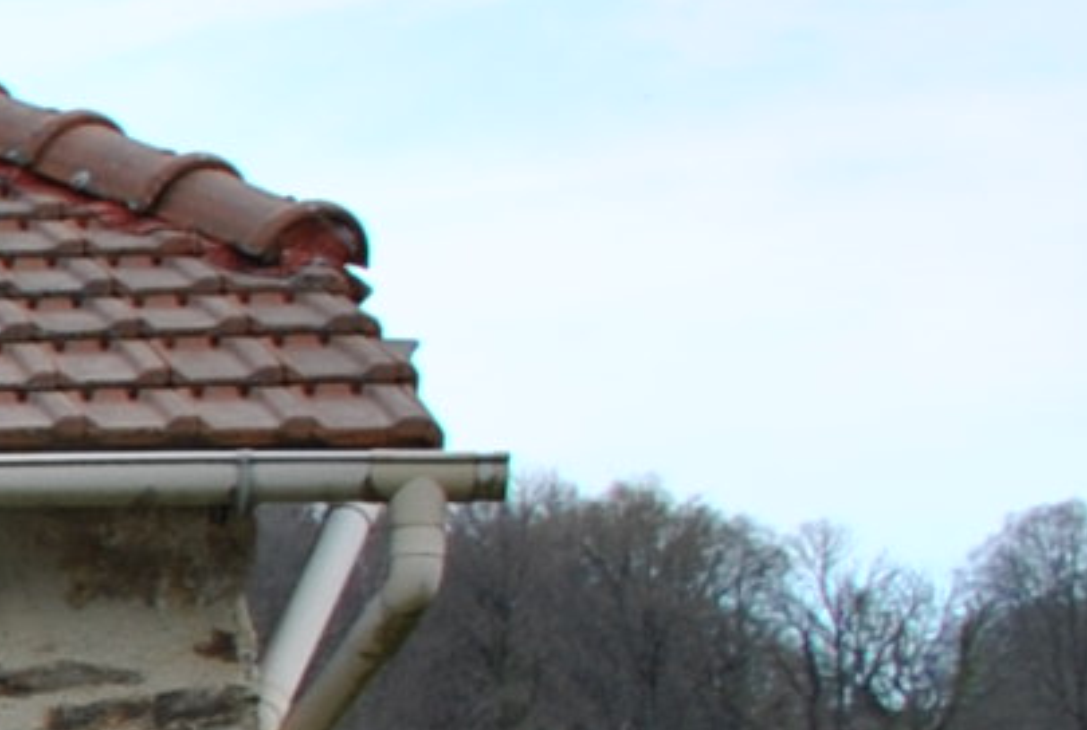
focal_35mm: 193
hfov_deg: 8.3
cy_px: 1135
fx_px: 5840
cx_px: -2555
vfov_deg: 7.0
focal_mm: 18
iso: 140
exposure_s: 1/125
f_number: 5.6
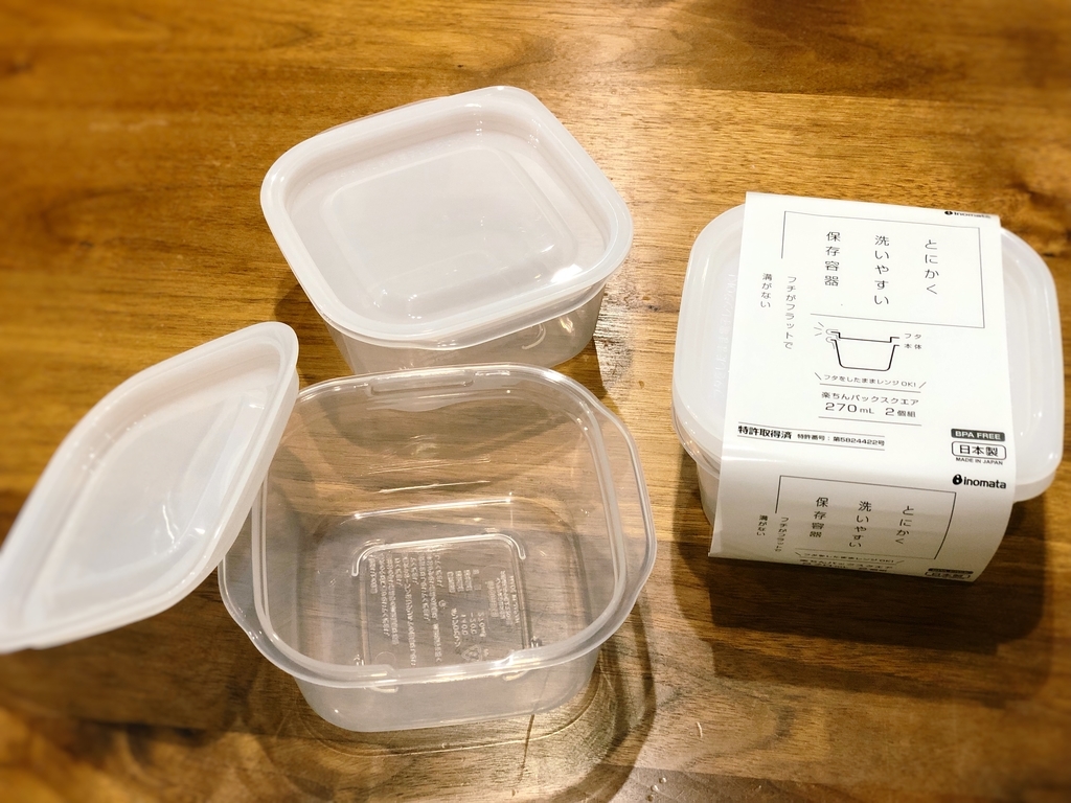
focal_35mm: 52
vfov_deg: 28.0
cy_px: 402
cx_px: 536
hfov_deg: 36.8
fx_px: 1609
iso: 80
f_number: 2.4
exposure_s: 1/40
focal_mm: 6
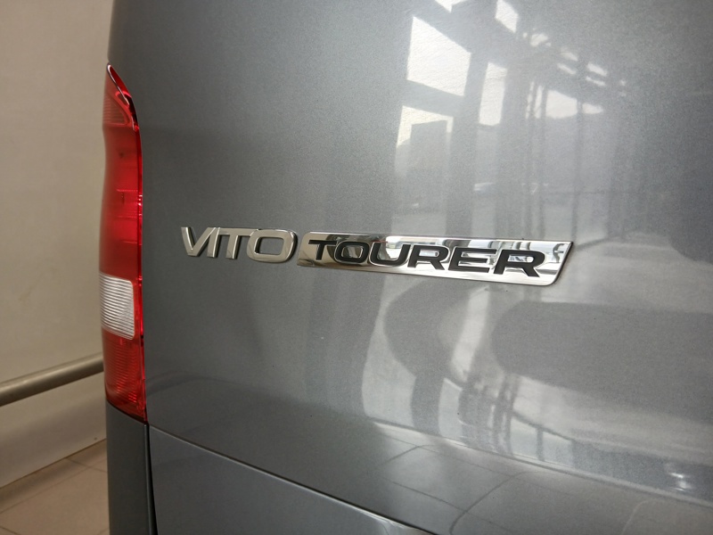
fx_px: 536
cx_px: 356
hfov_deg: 67.3
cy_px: 268
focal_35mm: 26
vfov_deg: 53.1
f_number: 1.8
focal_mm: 3.98
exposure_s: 1/50
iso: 50
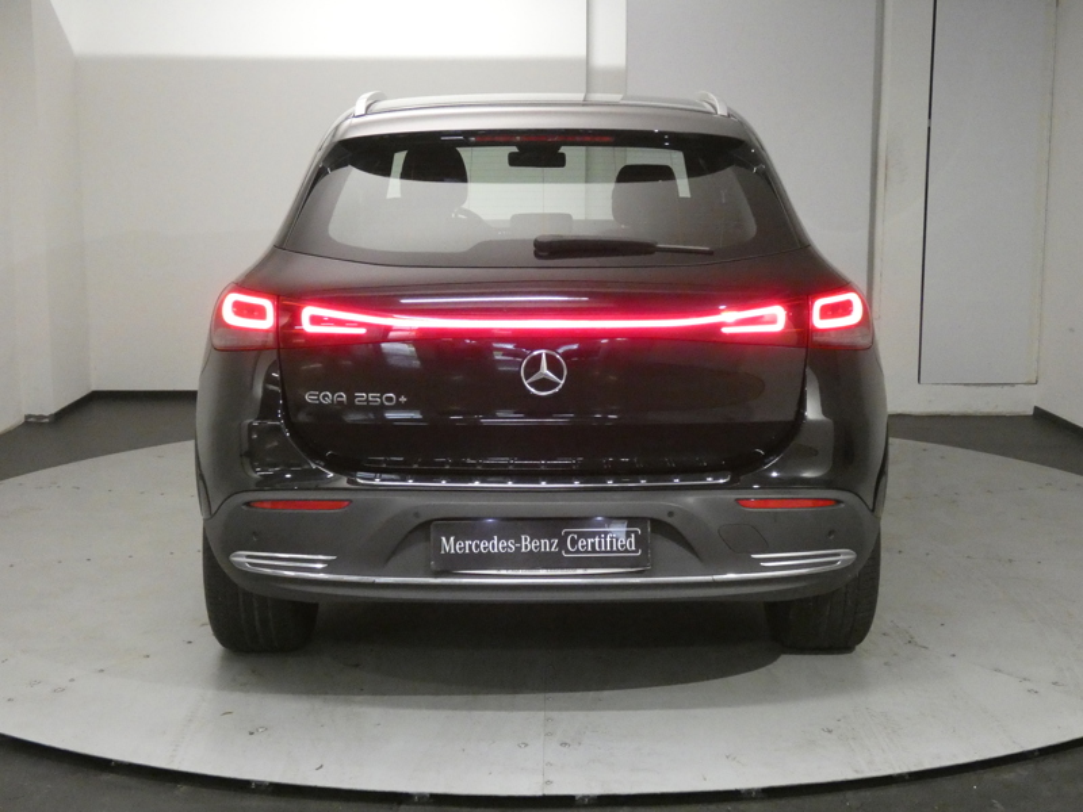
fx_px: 1502
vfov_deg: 30.3
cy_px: 406
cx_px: 542
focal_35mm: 48
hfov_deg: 39.7
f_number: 3.8
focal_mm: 8.6
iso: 1600
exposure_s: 1/80
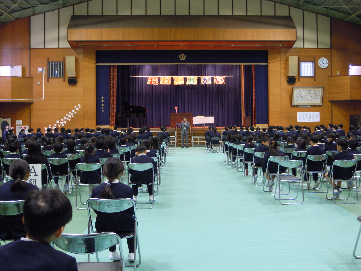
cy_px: 136
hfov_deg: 51.4
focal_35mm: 36
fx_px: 375
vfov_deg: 39.7
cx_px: 180
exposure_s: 1/25
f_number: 3
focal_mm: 6.4
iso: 400
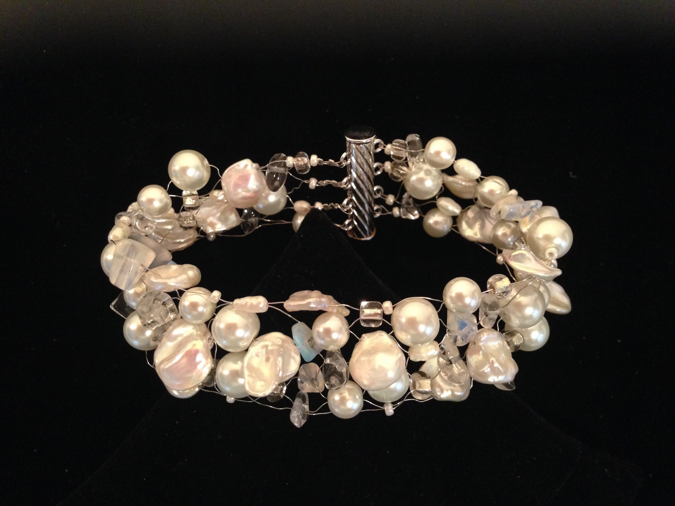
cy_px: 253
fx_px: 643
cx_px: 338
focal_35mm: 33
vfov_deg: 42.9
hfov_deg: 55.4
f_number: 2.4
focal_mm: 4.12
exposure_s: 1/20
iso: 400
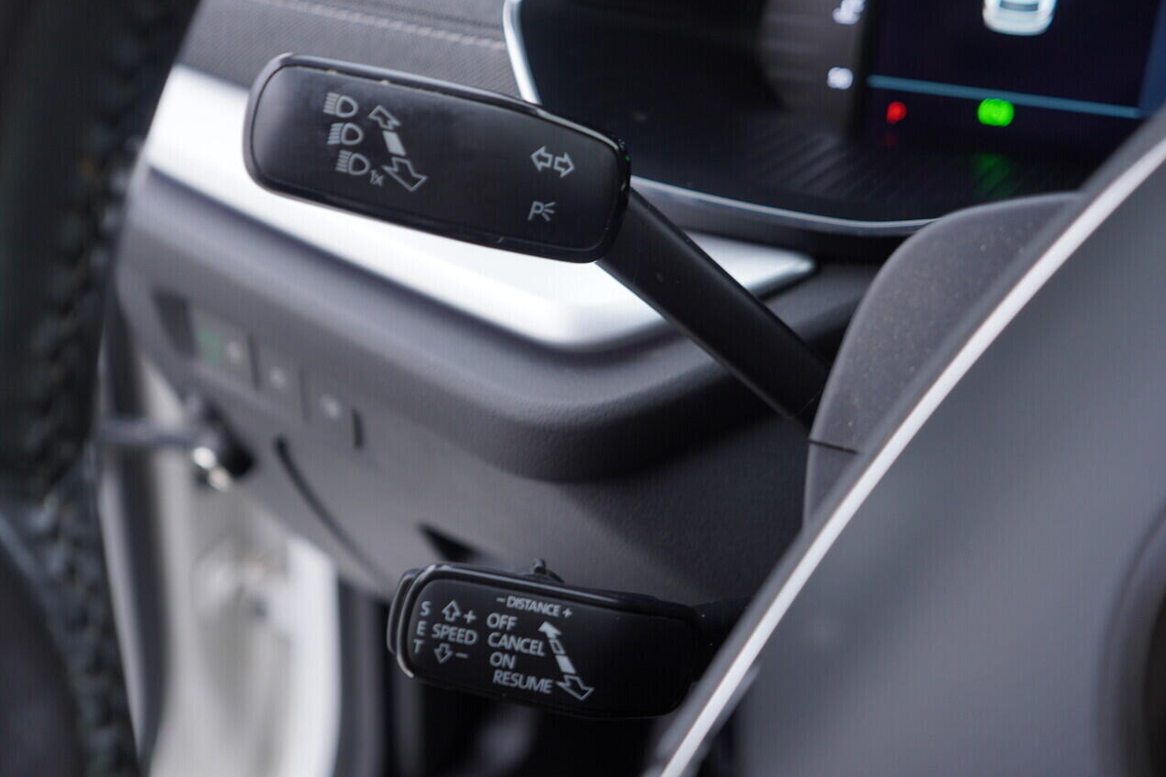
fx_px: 1328
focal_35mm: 41
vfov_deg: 32.6
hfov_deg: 47.4
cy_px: 365
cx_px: 574
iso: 125
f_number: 2.8
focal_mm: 24
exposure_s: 1/40
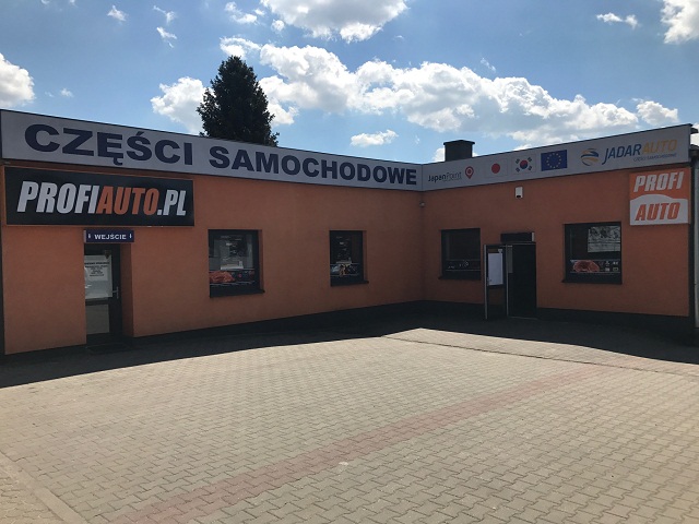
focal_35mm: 28
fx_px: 565
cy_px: 262
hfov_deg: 63.4
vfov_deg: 49.7
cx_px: 350
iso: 20
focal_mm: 3.99
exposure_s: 1/3690
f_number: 1.8
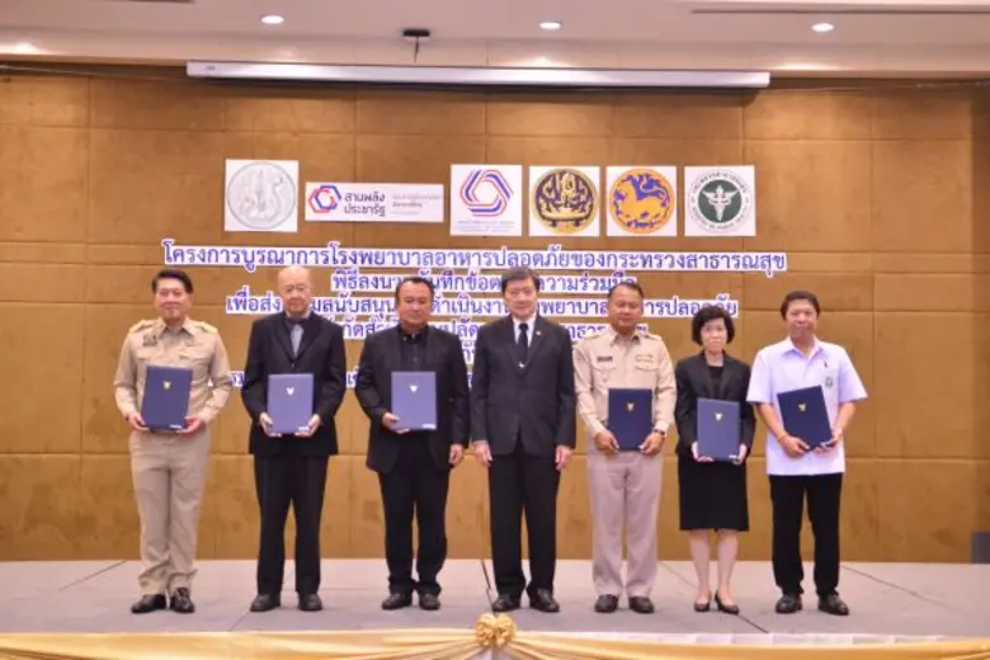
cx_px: 495
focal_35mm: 55
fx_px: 1512
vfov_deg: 24.6
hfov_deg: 36.2
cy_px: 330
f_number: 2.8
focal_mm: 55
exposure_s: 1/50
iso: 2000
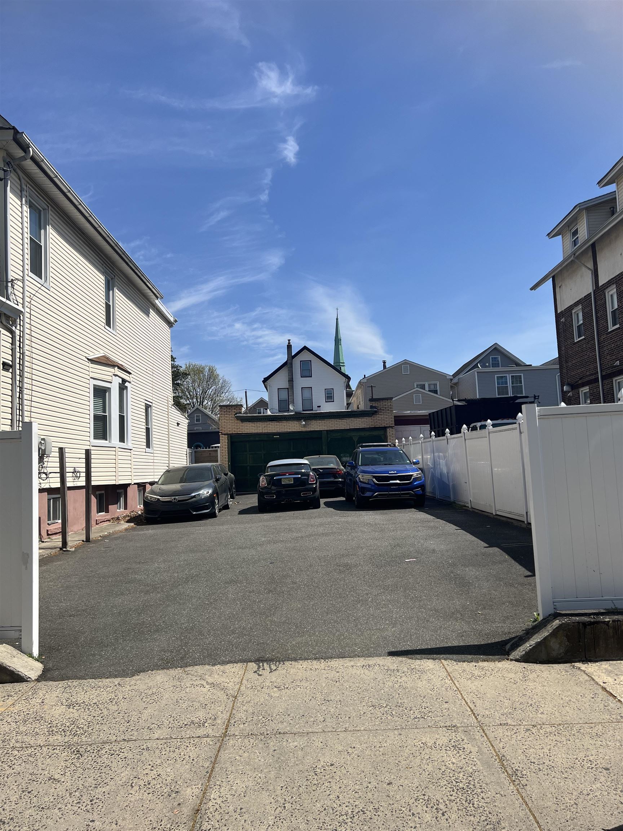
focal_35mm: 26
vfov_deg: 67.3
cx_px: 312
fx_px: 624
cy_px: 416
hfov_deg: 53.1
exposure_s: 1/5882
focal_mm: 5.7
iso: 50
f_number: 1.5
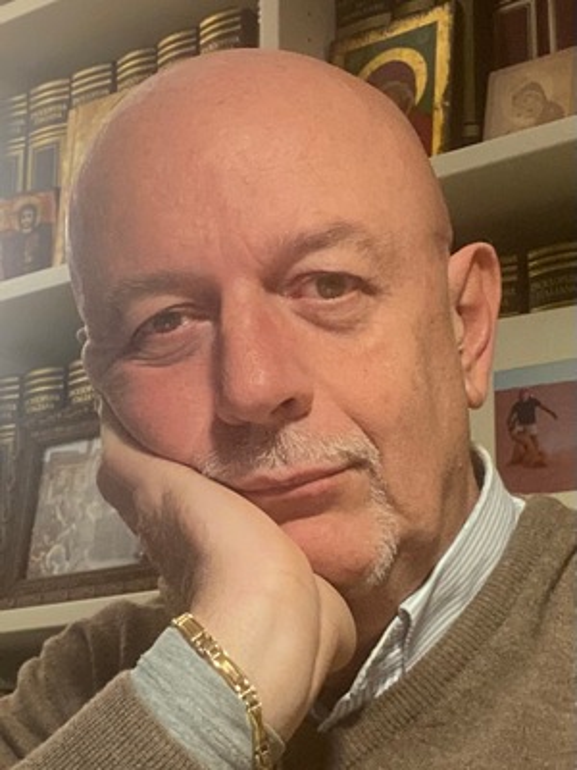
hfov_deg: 46.8
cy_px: 385
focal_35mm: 30
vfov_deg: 60.0
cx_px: 288
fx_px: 667
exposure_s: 1/33
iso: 320
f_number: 2.2
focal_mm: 2.71
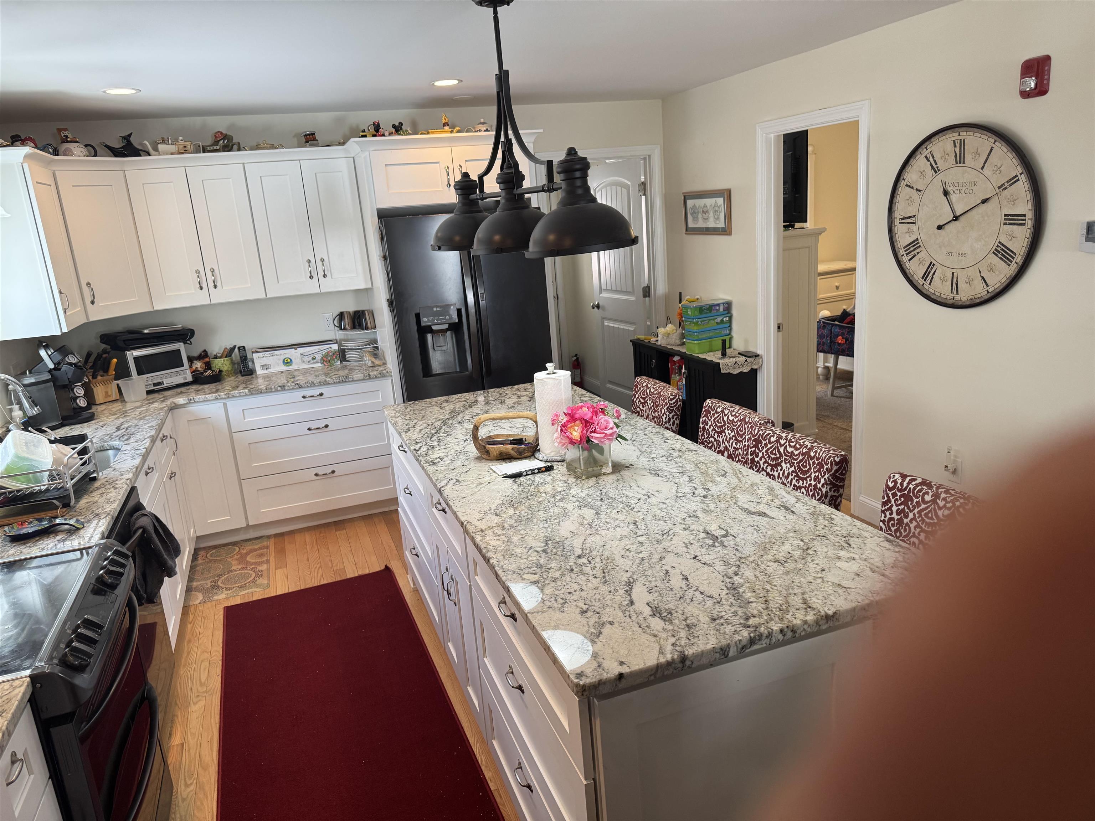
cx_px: 548
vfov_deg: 56.8
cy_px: 410
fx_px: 759
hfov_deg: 71.6
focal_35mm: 24
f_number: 1.78
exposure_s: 1/120
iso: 160
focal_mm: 6.76
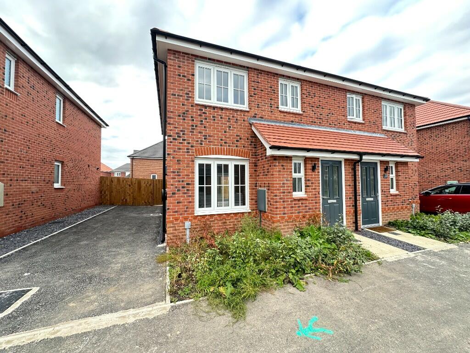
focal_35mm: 14
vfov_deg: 85.7
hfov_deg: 102.1
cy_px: 176
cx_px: 235
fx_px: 190
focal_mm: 2.22
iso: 50
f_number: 2.2
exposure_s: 1/99
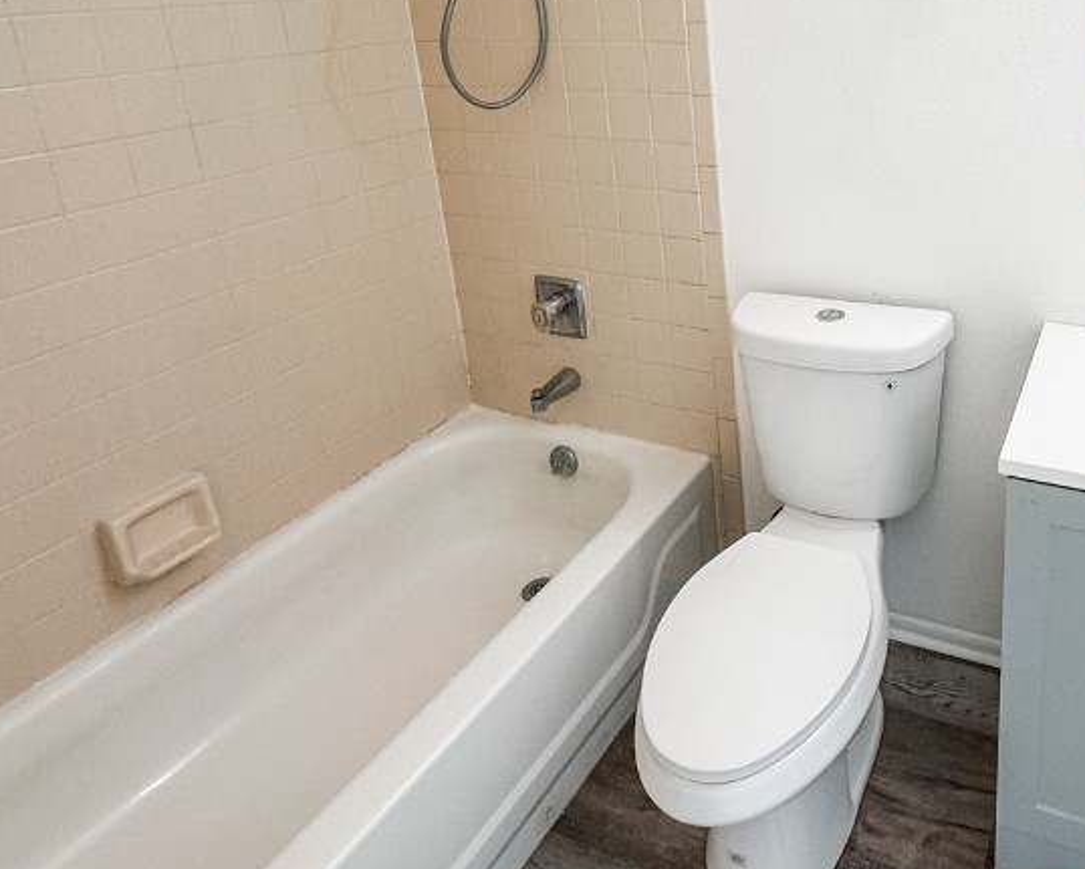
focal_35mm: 26
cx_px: 853
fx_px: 835
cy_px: 179
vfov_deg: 51.7
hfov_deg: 61.1
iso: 125
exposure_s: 1/120
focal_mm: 2.22
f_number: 2.2
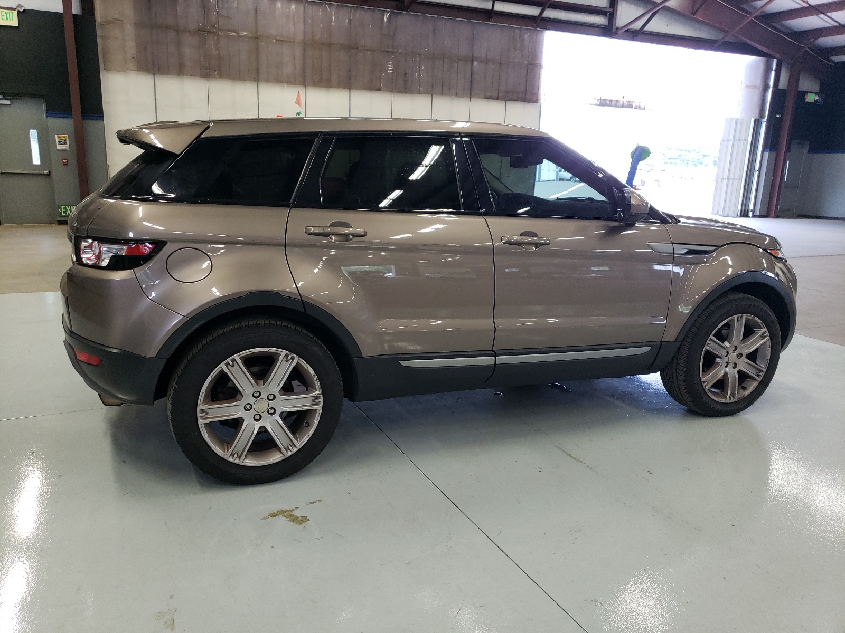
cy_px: 316
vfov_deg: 53.1
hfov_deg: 67.3
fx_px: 635
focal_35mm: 26
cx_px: 422
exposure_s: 1/60.2
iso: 136
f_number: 1.5
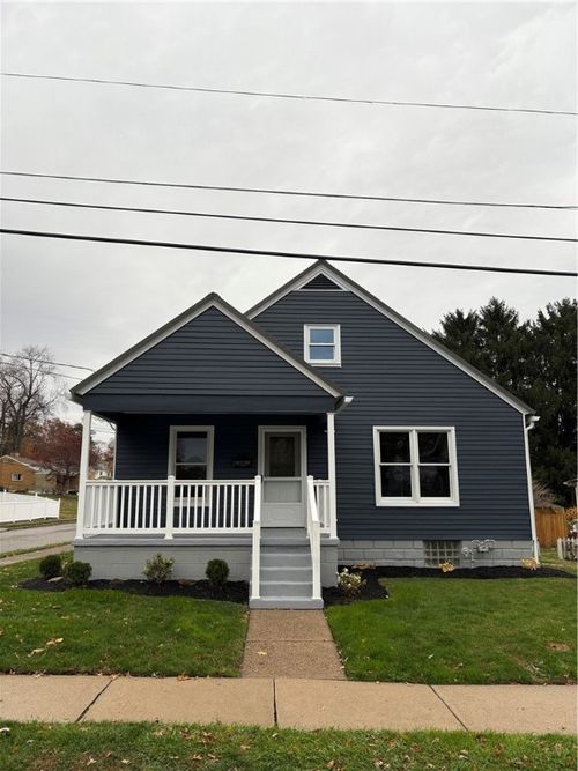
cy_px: 386
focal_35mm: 26
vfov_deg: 67.3
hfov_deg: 53.0
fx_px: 579
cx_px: 289
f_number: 1.6
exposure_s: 1/222
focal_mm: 5.96
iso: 40
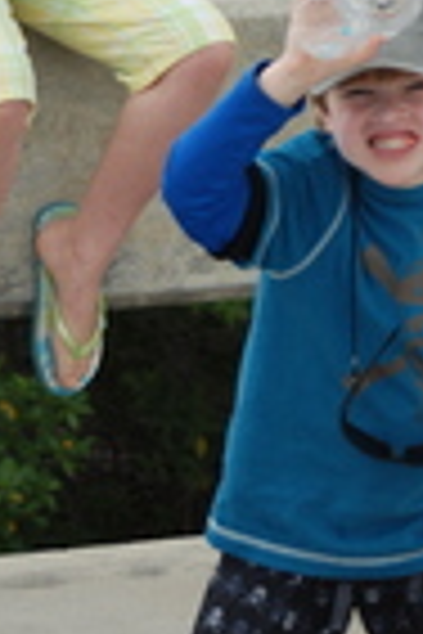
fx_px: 5393
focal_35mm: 306
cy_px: -216
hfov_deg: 4.5
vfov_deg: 6.7
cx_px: 335
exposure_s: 1/500
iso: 160
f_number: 5.6
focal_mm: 60
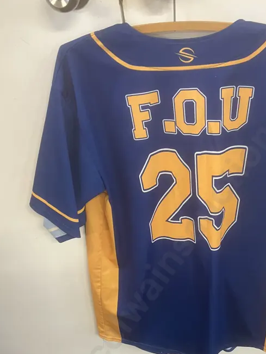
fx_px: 451
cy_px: 251
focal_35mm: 44
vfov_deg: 42.0
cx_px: 178
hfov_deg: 32.6
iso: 250
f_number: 1.8
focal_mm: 3.99
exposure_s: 1/50
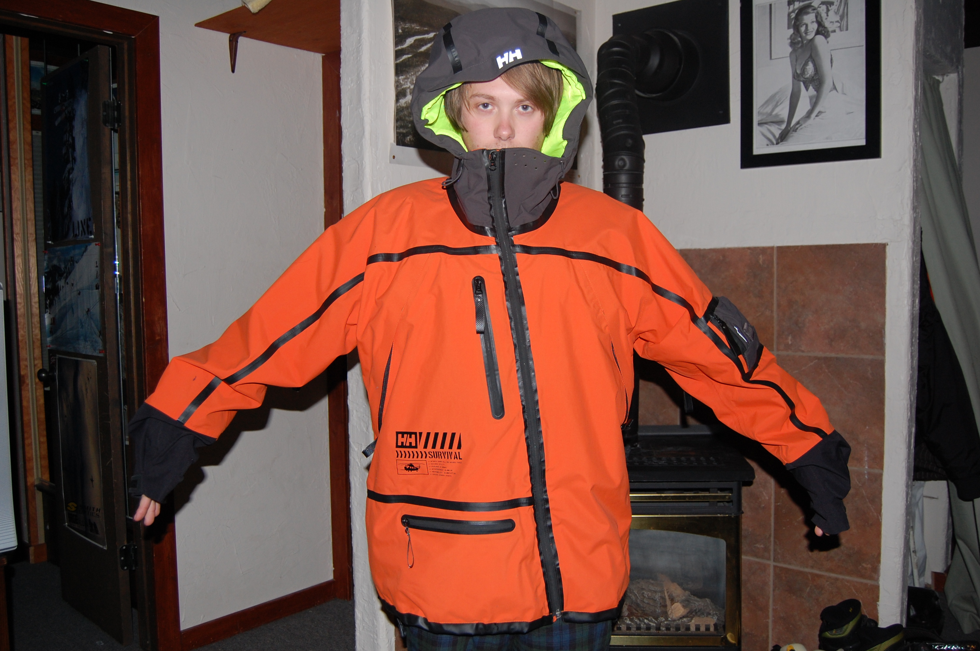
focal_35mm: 30
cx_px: 490
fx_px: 816
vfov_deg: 43.5
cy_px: 326
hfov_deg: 62.0
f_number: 3.8
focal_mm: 20
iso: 400
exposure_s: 1/60
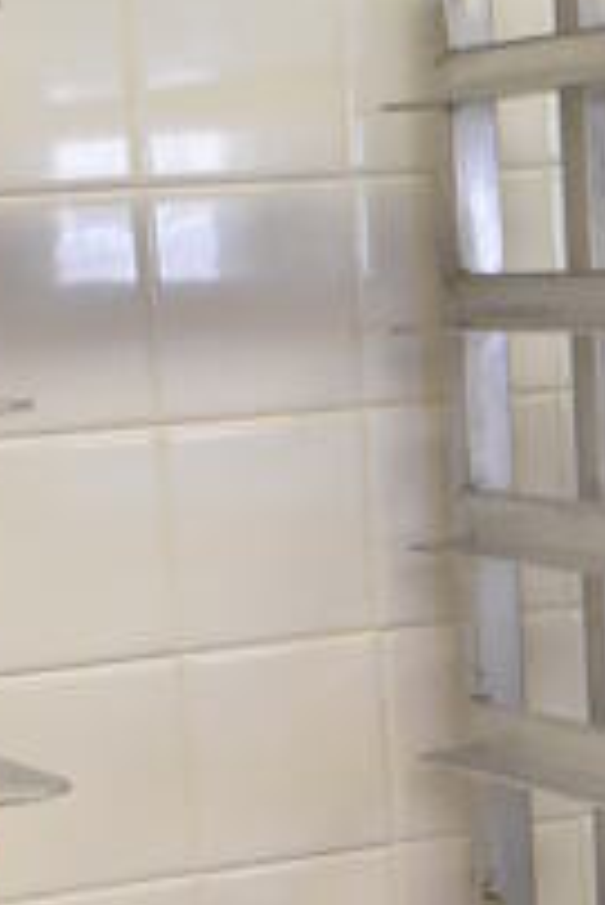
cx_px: 511
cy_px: 1454
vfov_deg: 15.2
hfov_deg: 11.2
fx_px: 3070
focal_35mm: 122
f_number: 3.5
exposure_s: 1/125
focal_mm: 18
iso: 1600
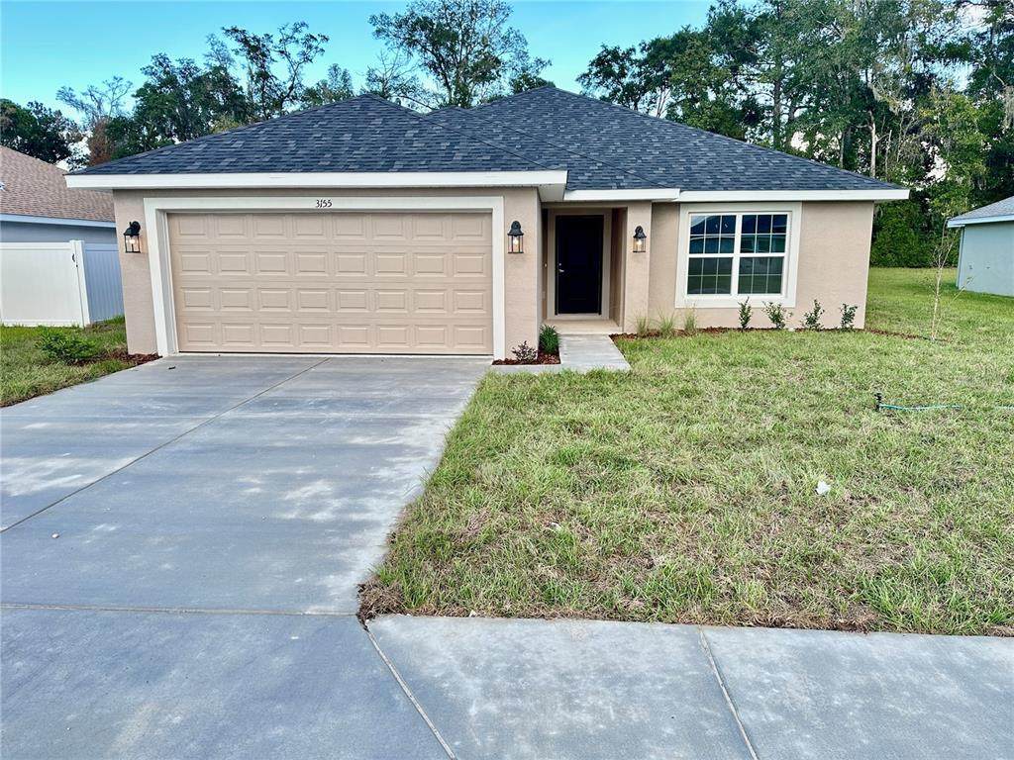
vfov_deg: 56.8
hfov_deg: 71.6
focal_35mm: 24
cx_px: 507
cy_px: 380
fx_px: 703
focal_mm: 6.86
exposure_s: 1/263
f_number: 1.78
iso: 80
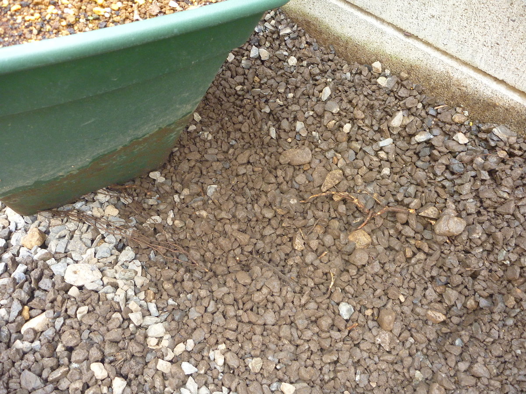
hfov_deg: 63.4
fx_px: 425
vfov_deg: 49.7
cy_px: 197
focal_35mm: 28
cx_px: 263
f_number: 3.3
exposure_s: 1/30
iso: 200
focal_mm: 4.9
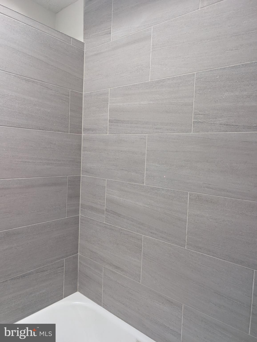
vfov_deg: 71.5
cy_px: 171
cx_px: 128
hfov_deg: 56.9
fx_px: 237
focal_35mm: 24
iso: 1756
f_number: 1.68
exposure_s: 1/392
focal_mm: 6.9
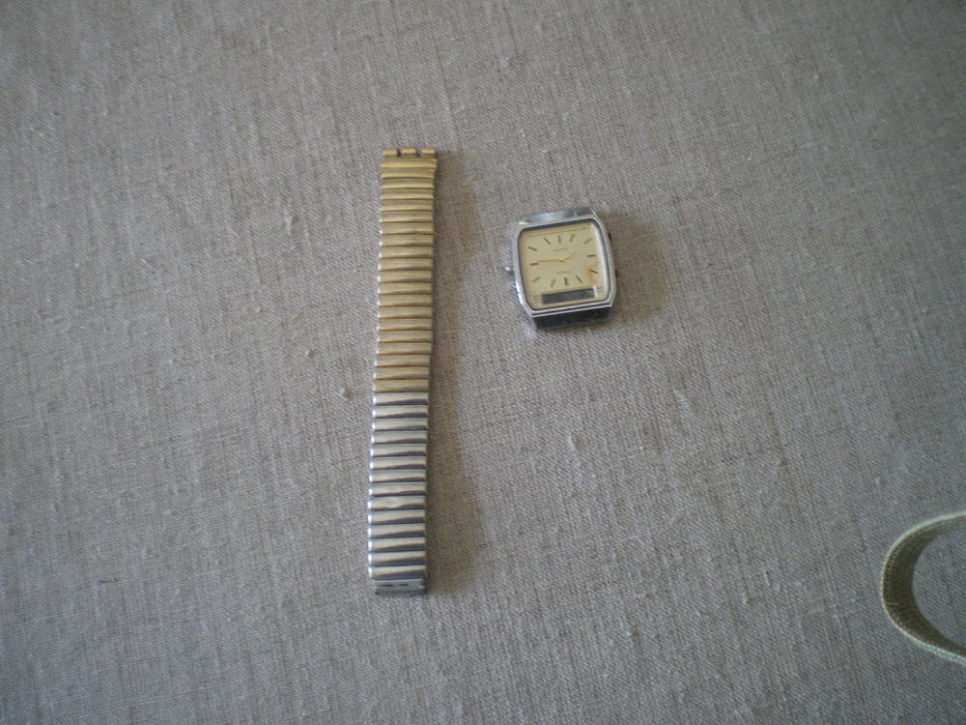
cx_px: 483
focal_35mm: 36
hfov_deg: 51.4
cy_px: 362
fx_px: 1005
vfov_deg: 39.7
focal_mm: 6.3
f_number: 3.1
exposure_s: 1/50
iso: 250
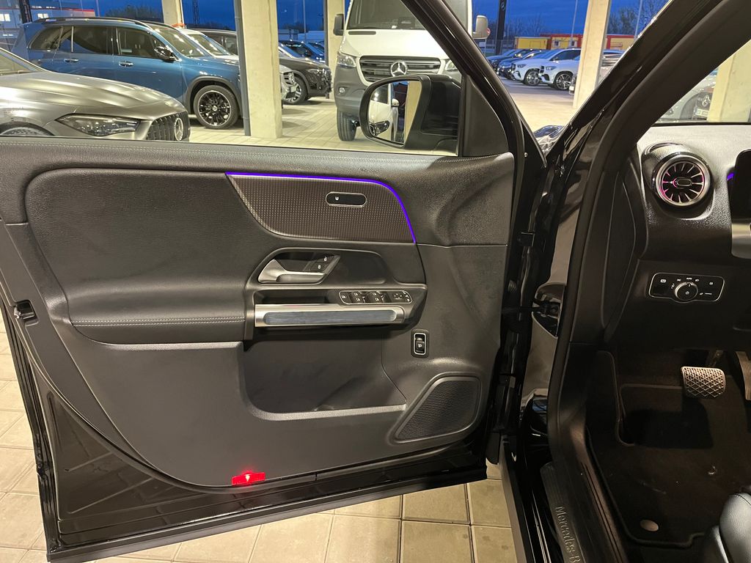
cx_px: 376
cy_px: 282
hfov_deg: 67.3
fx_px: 564
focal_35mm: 26
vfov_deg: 53.1
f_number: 1.6
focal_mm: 5.1
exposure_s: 1/33
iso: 500
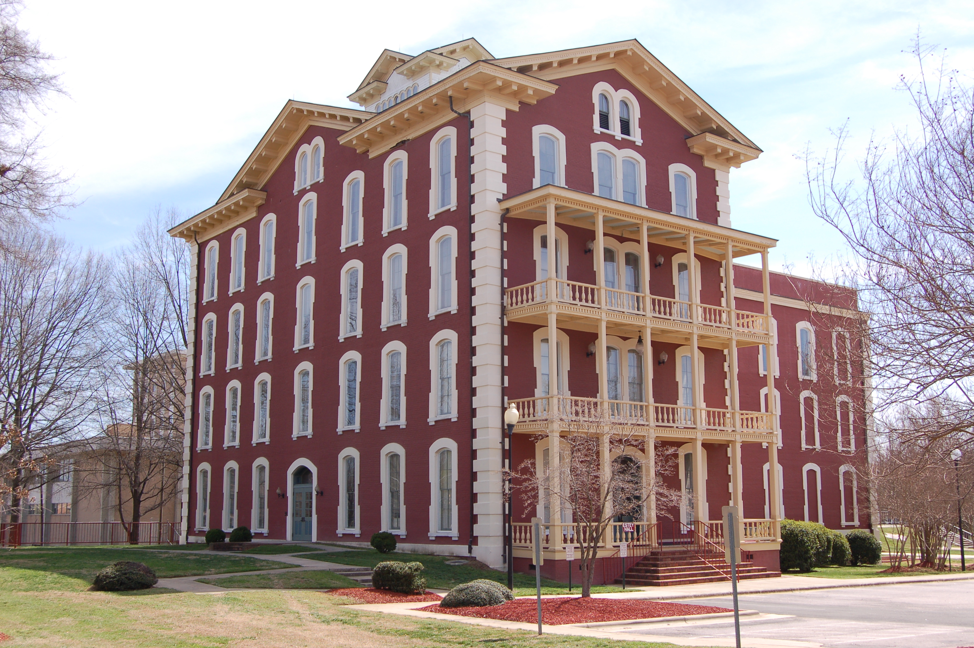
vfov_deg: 34.1
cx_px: 487
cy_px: 324
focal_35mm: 39
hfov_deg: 49.6
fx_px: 1054
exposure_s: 1/250
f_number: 8
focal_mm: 26
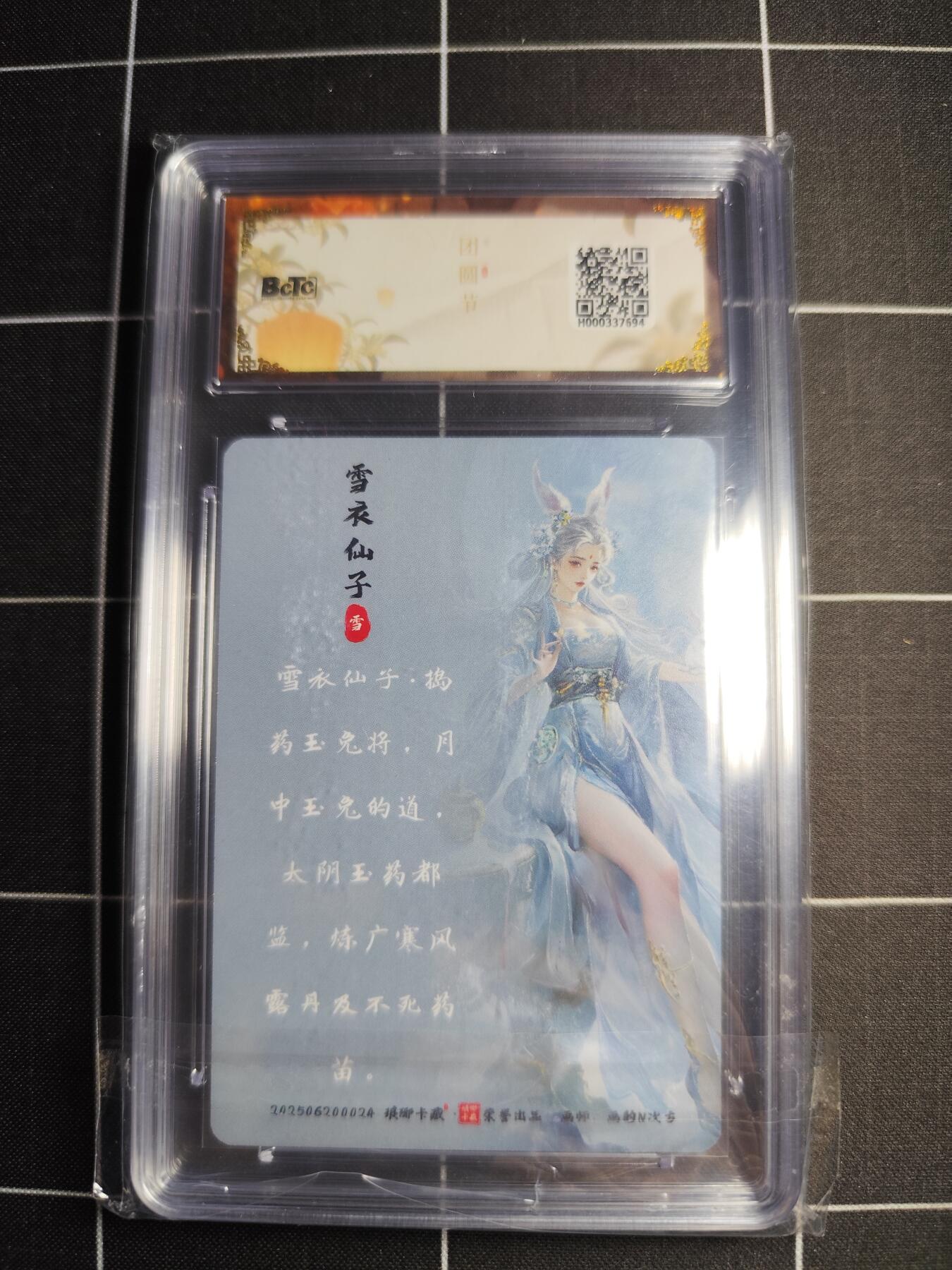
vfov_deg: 73.9
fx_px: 843
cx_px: 476
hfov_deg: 58.9
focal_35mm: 23
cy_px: 635
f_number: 1.65
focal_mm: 6.14
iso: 250
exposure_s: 1/100
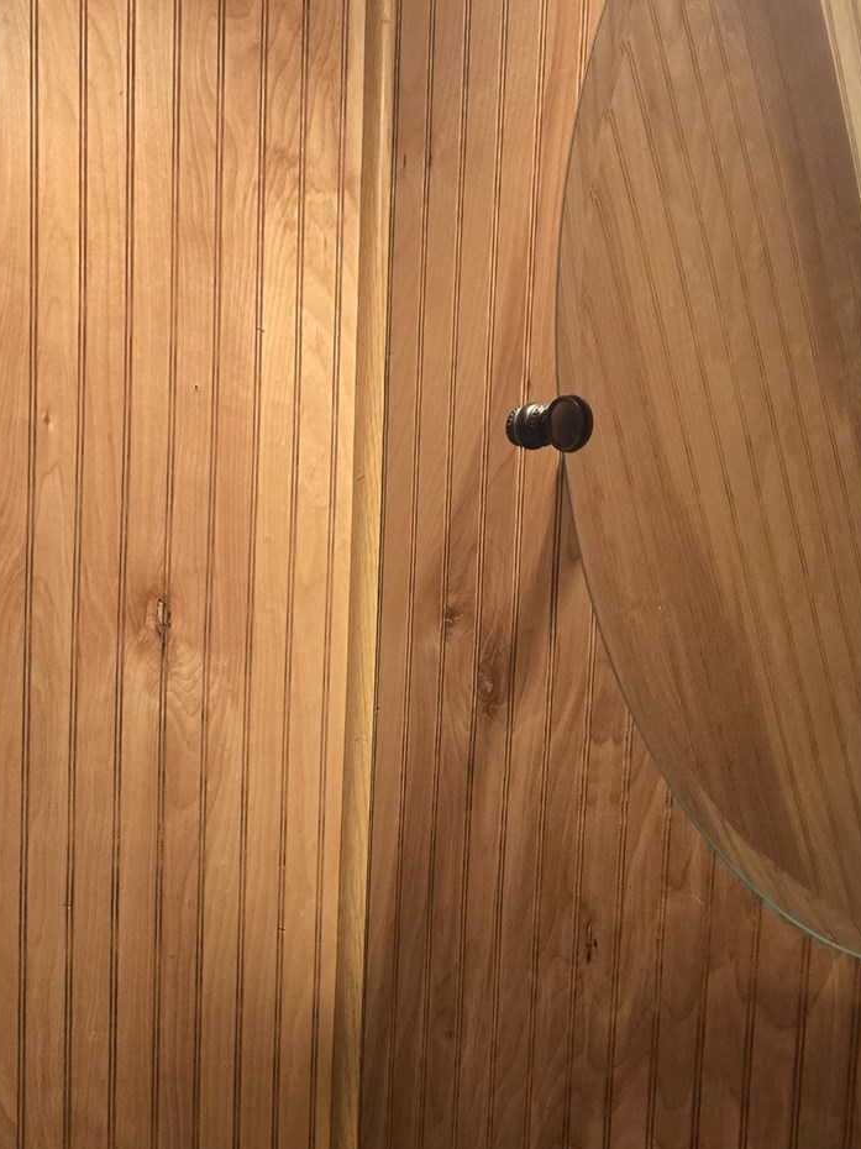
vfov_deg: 32.2
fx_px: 1891
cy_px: 1028
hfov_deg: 25.5
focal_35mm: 57
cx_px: 266
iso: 500
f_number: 1.8
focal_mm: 5.4
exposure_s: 1/60
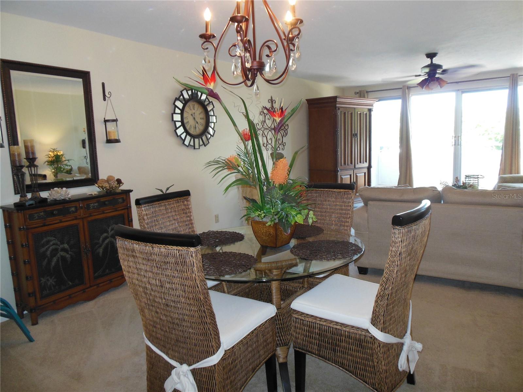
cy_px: 196
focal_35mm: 25
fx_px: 378
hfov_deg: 69.4
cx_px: 262
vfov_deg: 54.9
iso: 250
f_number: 3.2
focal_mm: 4.5
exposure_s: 1/25
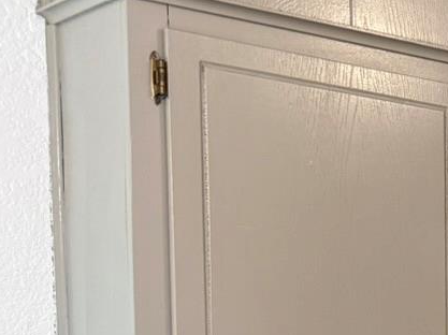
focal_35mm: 118
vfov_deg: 11.5
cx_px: 1079
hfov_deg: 12.8
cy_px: 633
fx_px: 1526
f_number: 1.78
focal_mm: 6.76
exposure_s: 1/60
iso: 160
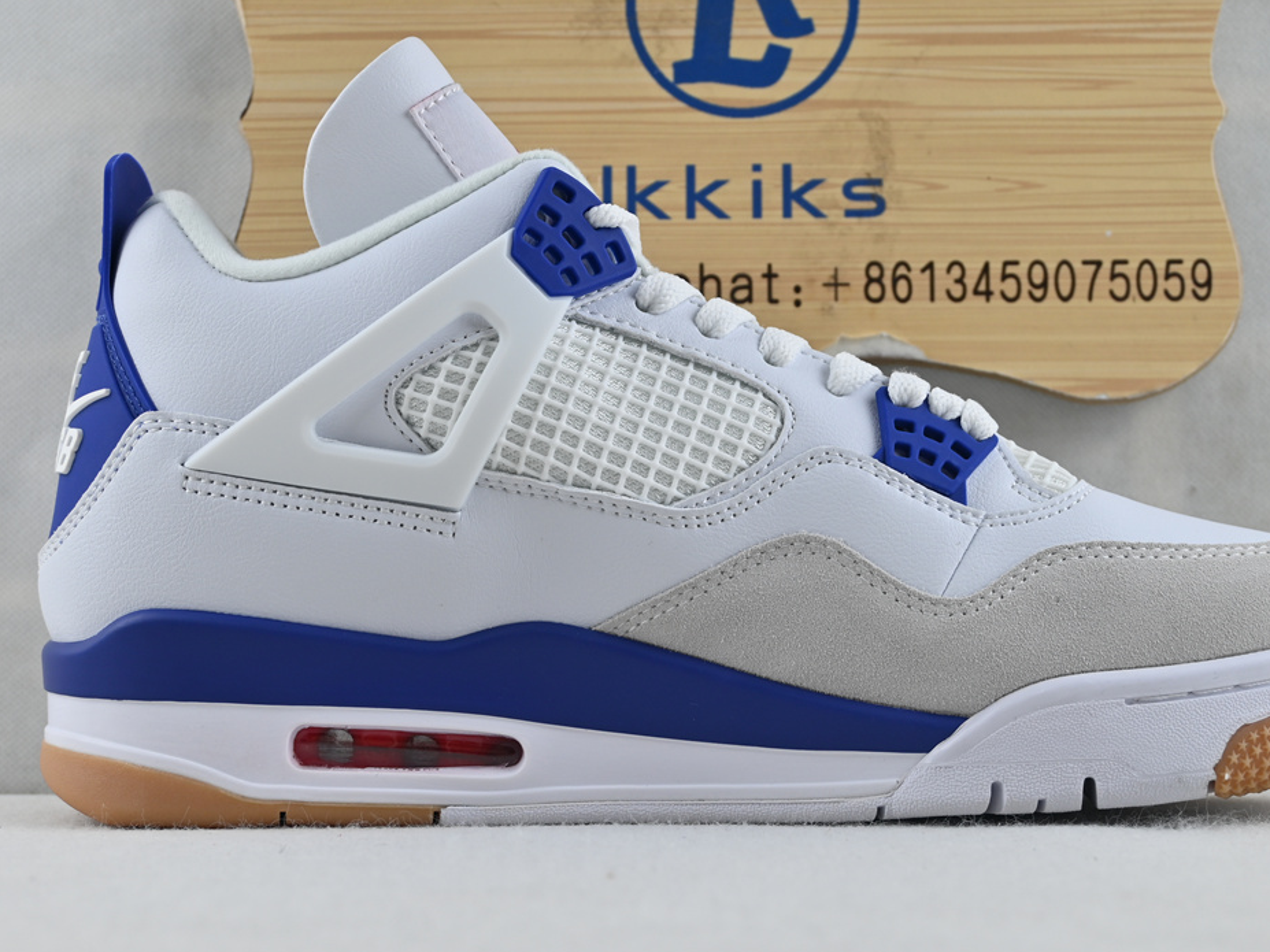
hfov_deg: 33.8
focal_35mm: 57
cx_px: 708
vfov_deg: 25.7
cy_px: 523
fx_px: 2089
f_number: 4.8
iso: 100
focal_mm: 30.5
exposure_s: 1/60
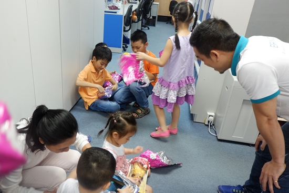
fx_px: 193
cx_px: 144
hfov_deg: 73.7
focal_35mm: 24
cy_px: 96
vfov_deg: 53.2
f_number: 3.5
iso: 800
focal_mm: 16
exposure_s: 1/34
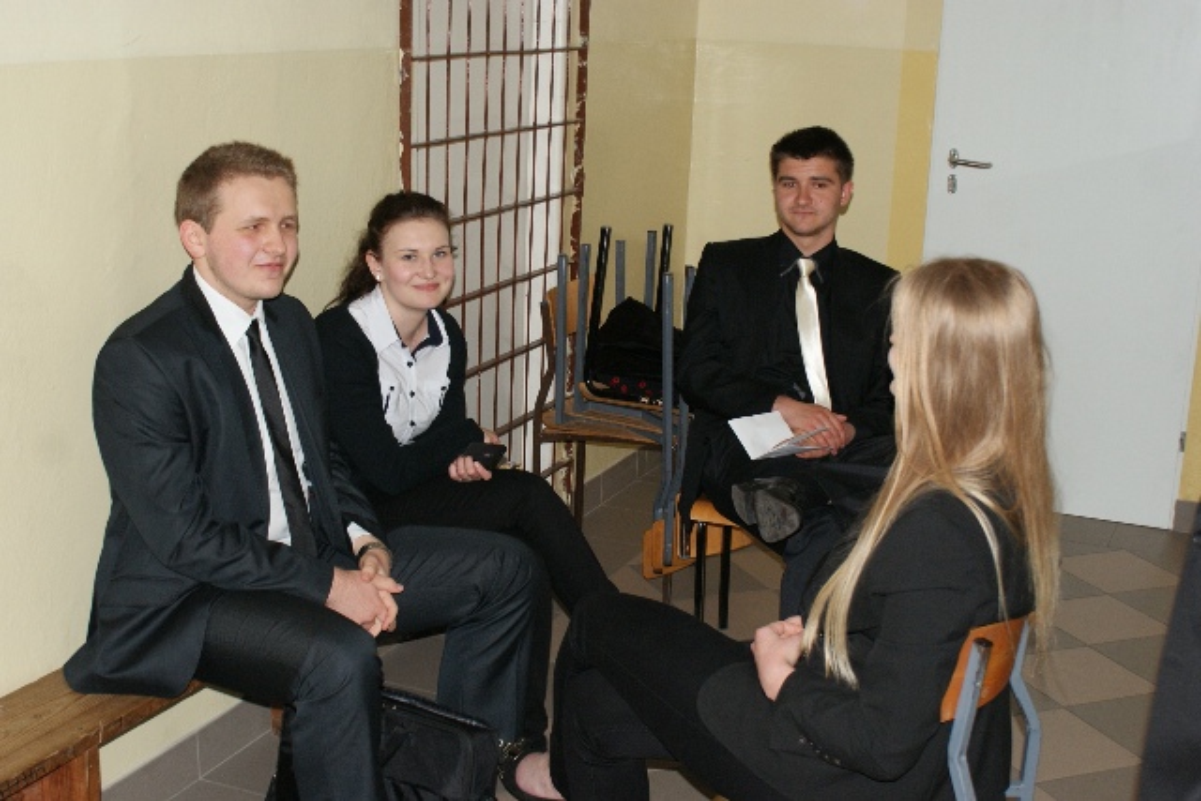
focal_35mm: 45
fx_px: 1501
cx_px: 600
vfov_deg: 29.9
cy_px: 400
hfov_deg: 43.6
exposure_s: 1/60
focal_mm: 30
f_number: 5
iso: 400
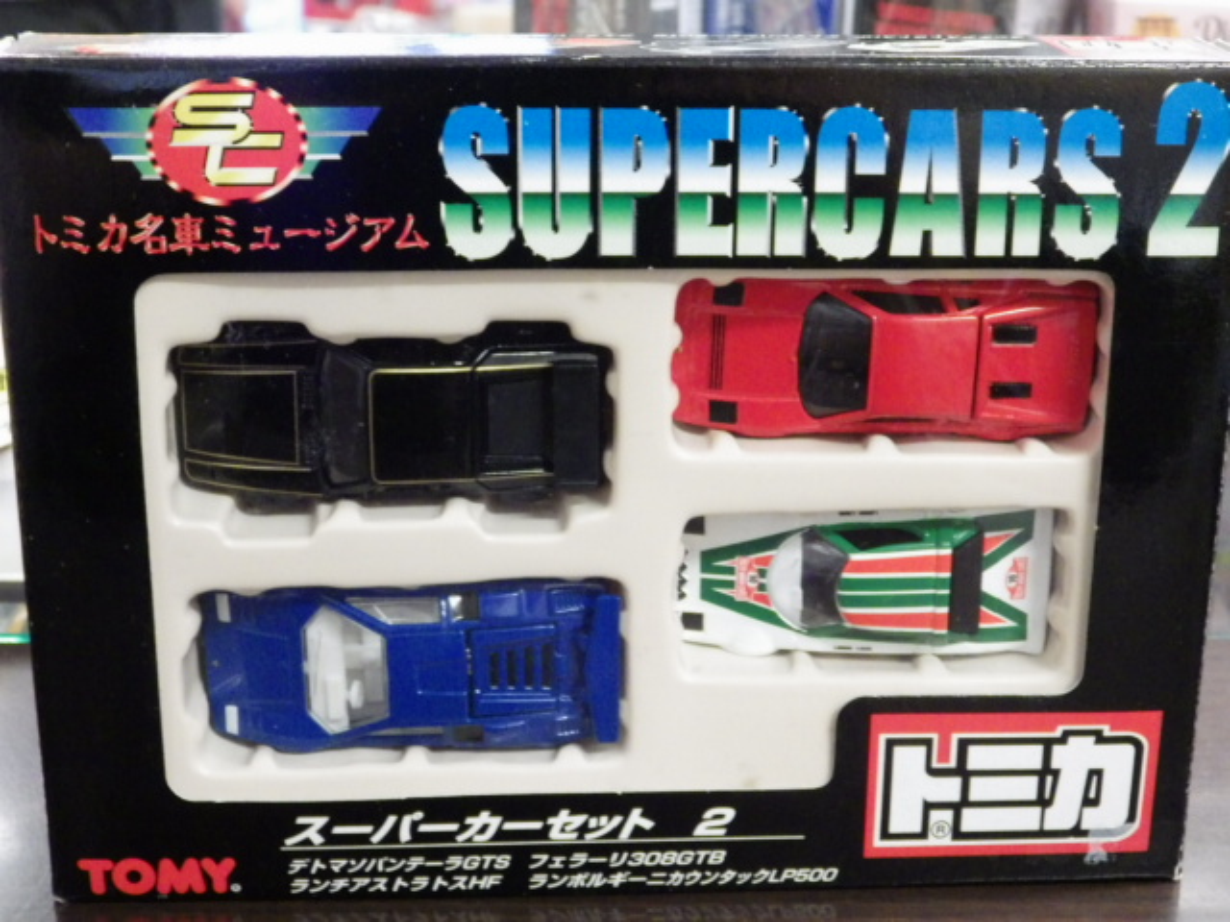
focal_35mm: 59
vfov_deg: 24.8
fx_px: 2096
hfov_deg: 32.7
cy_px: 461
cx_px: 615
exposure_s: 1/25
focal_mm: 10.7
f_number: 4
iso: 1250
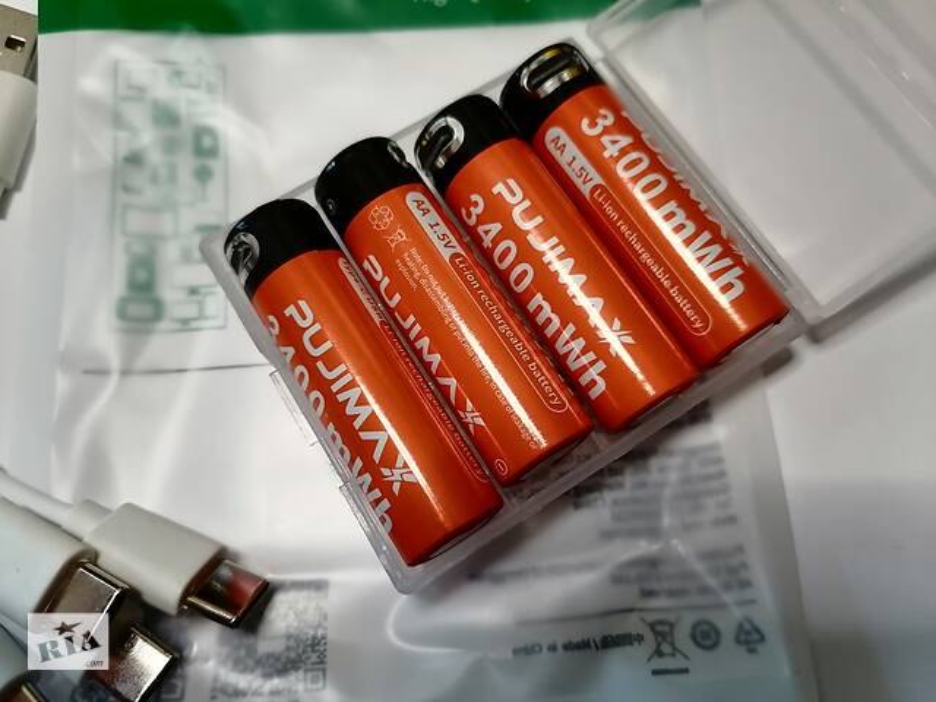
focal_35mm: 26
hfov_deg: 67.3
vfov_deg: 53.1
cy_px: 351
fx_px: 703
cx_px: 468
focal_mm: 5.3
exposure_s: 1/33
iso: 100
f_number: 1.8
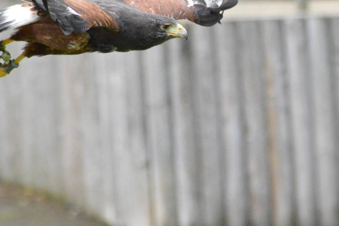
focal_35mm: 747
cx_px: 245
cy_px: 64
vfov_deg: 1.8
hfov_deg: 2.8
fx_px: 7030
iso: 6400
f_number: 9
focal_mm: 270
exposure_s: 1/4000
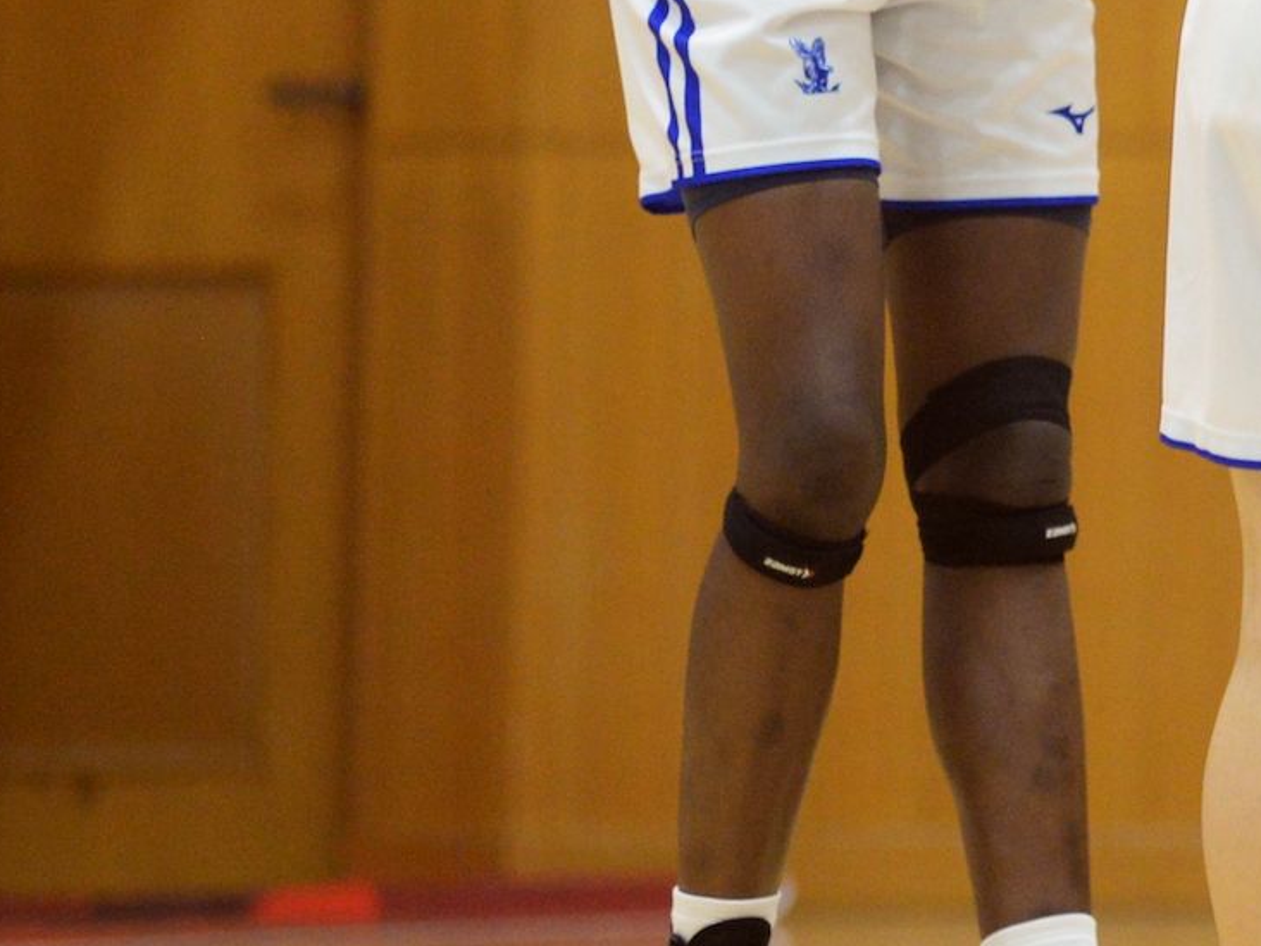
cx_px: 2131
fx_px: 28705
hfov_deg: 2.5
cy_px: -430
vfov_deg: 1.9
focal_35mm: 788
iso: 2500
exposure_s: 1/320
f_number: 3.2
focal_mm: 200
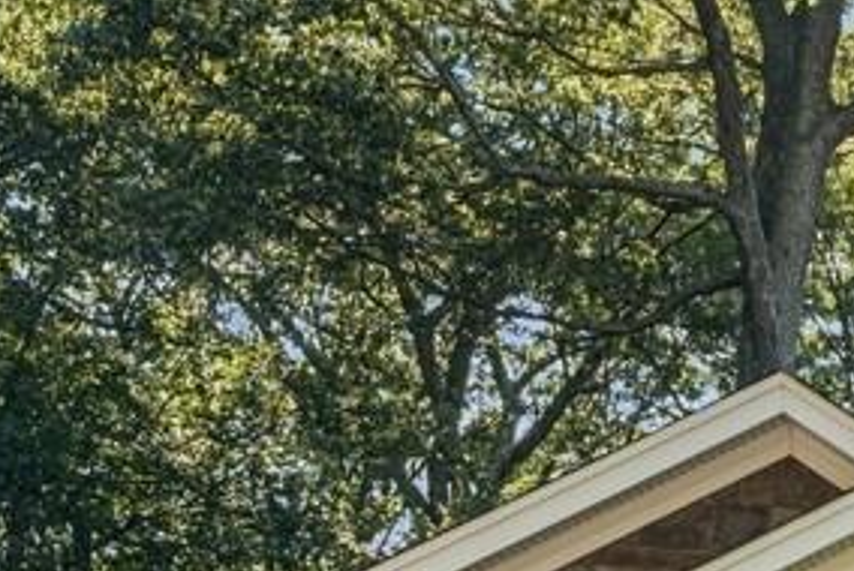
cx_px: 2279
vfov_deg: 9.2
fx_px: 3206
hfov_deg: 11.4
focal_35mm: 135
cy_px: 1310
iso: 100
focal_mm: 24
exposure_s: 1/25
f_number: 11
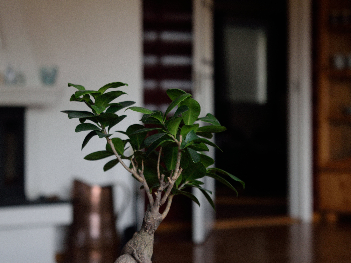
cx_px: 165
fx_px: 908
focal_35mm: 90
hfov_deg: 21.9
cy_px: 132
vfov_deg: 16.5
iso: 400
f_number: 5.6
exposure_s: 1/40
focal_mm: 55
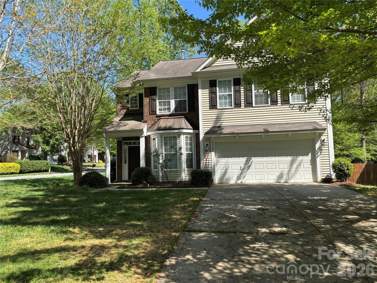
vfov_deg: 53.1
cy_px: 142
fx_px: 283
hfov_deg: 67.3
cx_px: 188
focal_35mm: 26
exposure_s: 1/1458
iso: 50
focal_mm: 5.96
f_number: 1.6
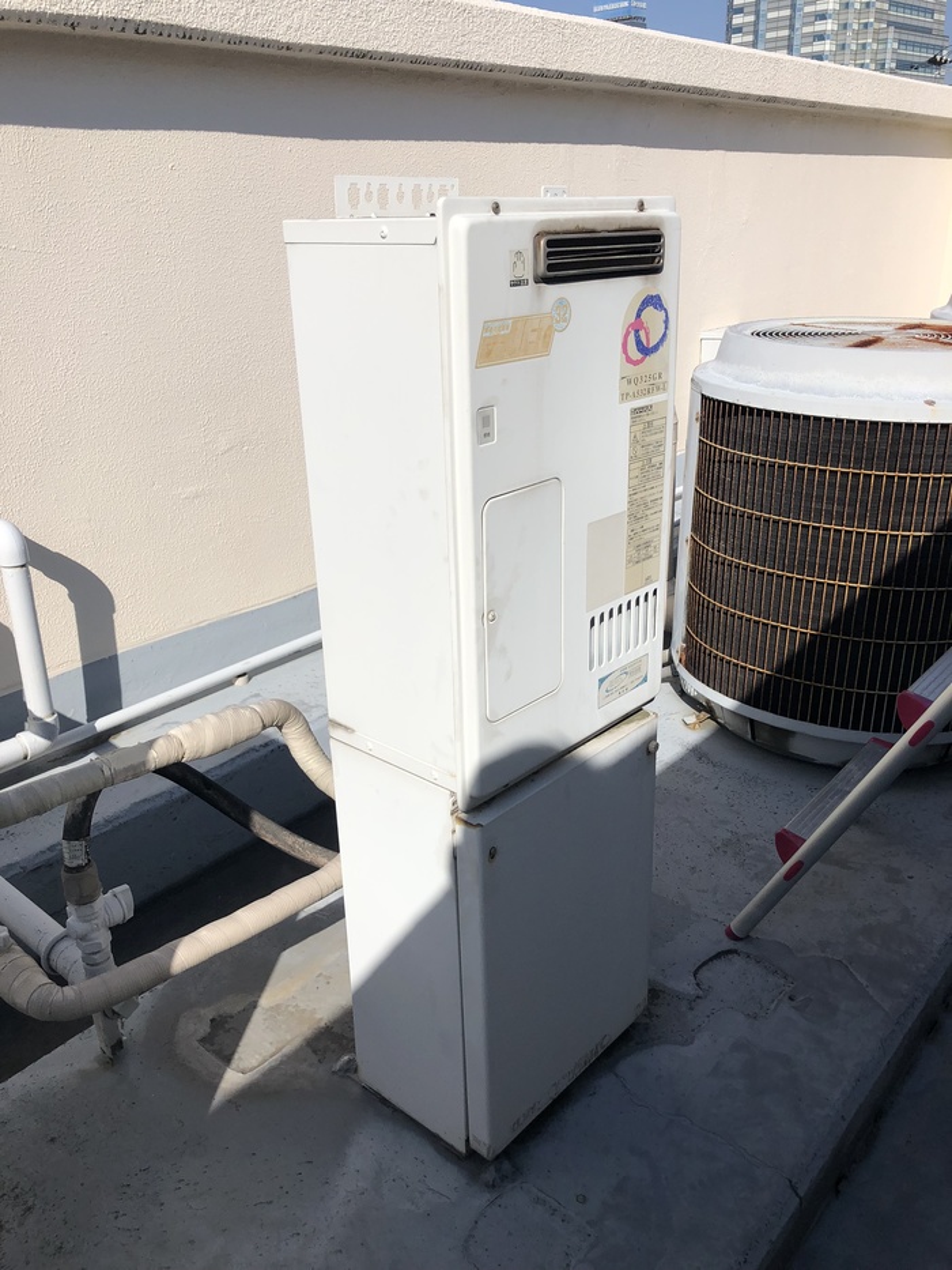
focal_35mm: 28
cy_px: 635
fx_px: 1026
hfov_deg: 49.8
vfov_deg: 63.4
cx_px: 476
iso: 20
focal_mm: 3.99
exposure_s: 1/4425
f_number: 1.8
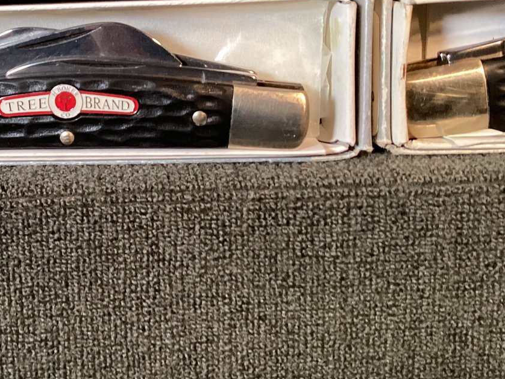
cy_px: 66
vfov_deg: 25.6
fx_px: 817
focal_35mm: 56
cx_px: 69
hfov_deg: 32.9
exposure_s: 1/60
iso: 320
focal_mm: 3.3
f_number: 2.4
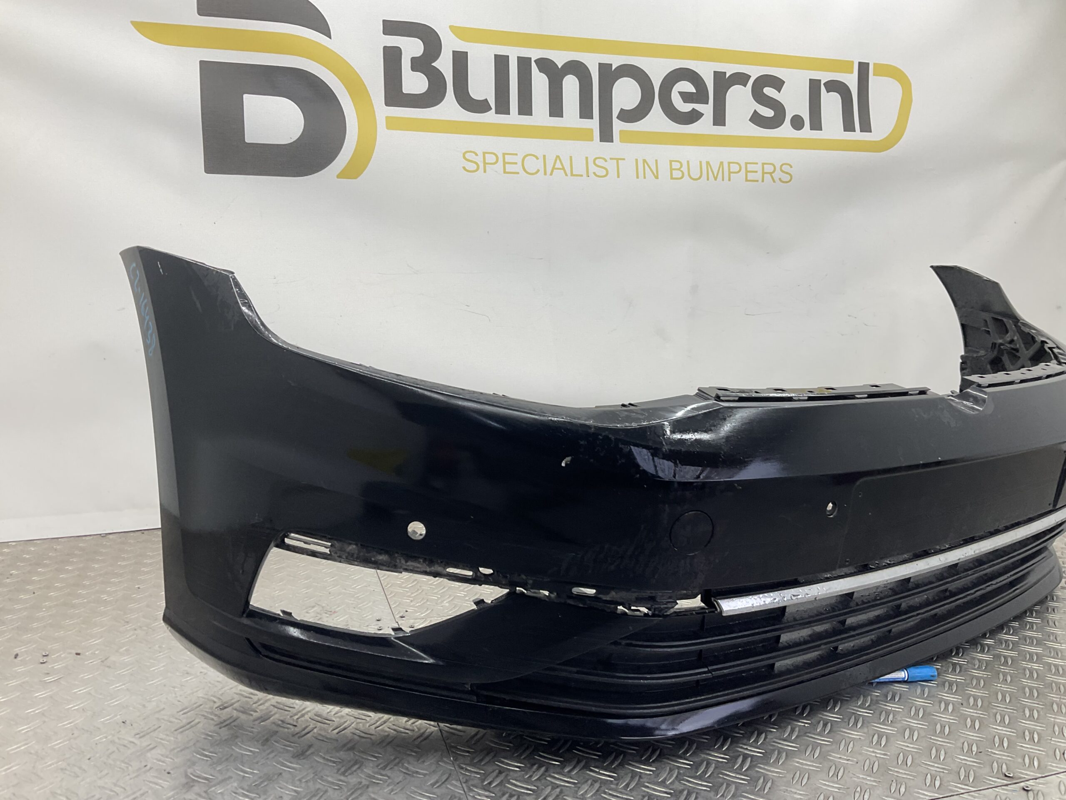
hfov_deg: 61.7
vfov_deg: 48.2
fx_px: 893
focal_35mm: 29
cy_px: 400
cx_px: 533
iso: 25
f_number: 1.8
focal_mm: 3
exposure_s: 1/120
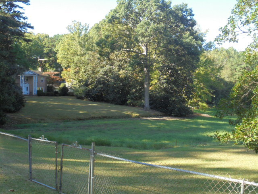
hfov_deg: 43.9
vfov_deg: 33.6
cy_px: 97
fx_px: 320
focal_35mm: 43
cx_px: 129
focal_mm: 7.8
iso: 100
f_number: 4.5
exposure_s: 1/100
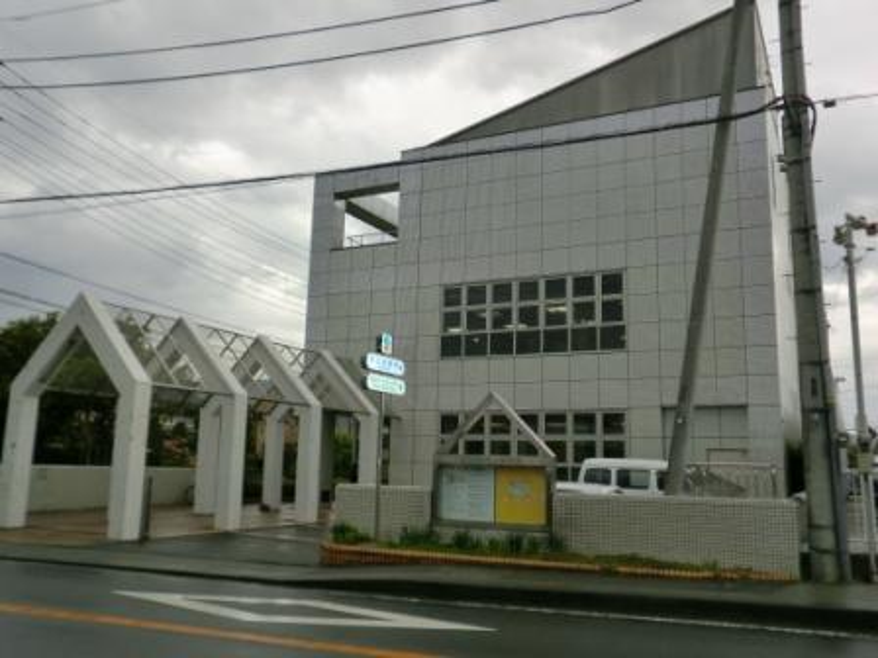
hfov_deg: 58.4
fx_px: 786
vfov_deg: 45.4
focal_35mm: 31
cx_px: 439
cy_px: 329
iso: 64
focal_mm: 5.58
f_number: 2.8
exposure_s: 1/500
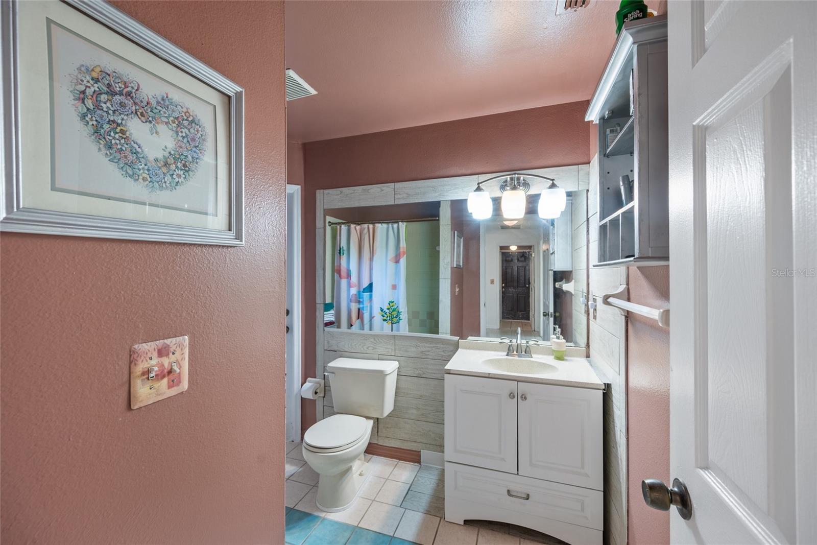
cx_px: 408
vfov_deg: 81.2
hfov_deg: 104.2
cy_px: 272
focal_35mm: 14
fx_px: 318
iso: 250
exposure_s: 1.6
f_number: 6.3
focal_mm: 14
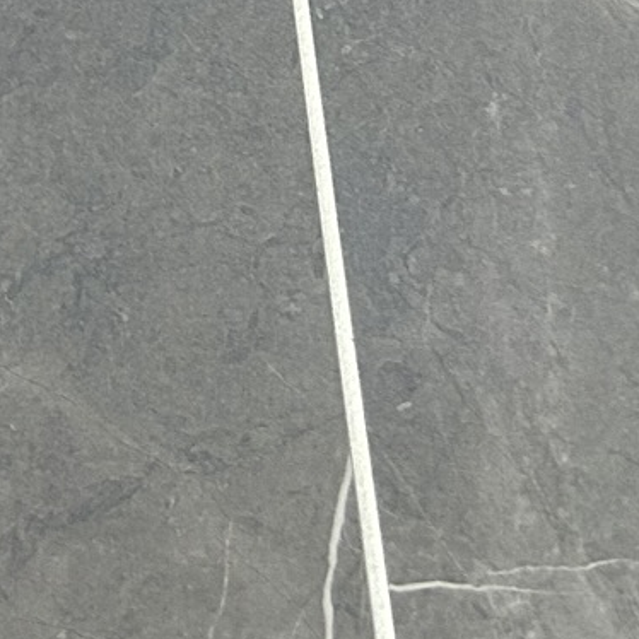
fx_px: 2569
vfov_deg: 12.8
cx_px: -660
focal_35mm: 123
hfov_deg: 12.4
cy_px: -543
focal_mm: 5.7
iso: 64
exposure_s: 1/121
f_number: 1.5
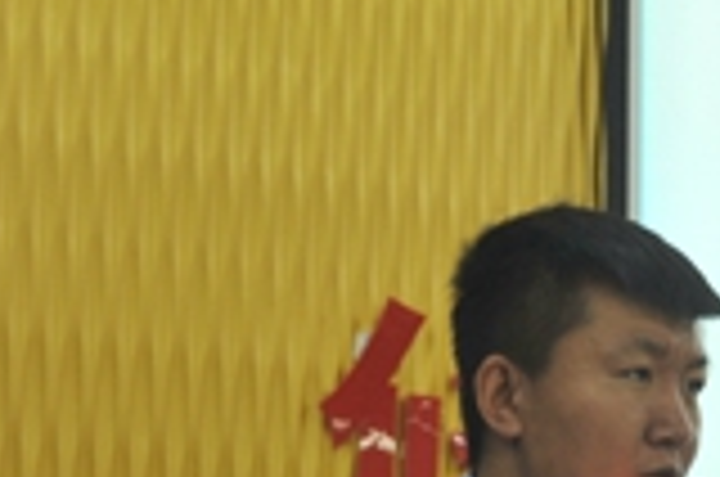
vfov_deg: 10.8
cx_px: 940
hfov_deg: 15.5
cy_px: 362
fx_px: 2515
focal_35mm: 126
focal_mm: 38
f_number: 4
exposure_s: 1/25
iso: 640
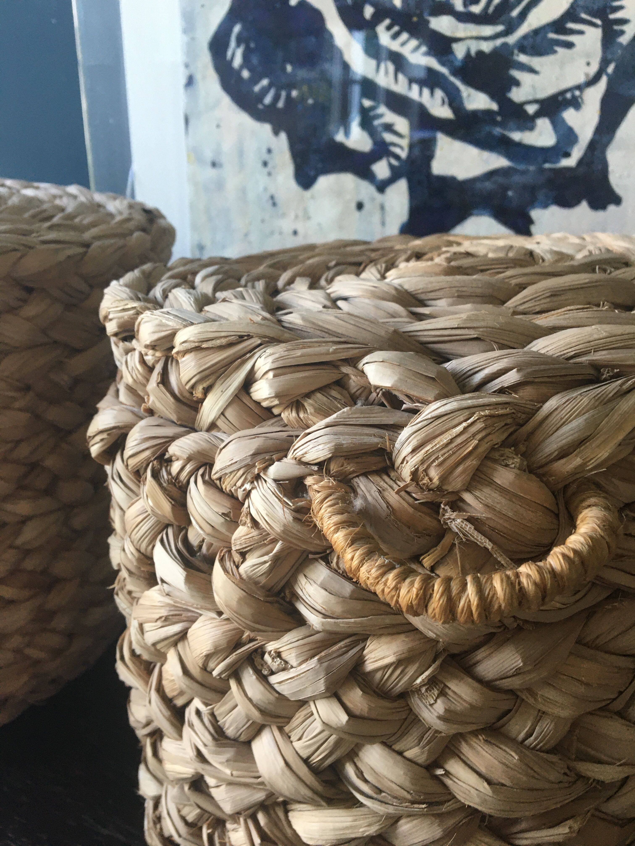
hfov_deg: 48.2
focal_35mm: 29
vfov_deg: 61.7
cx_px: 318
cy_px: 423
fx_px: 709
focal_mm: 4.15
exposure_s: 1/33
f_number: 2.2
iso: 64
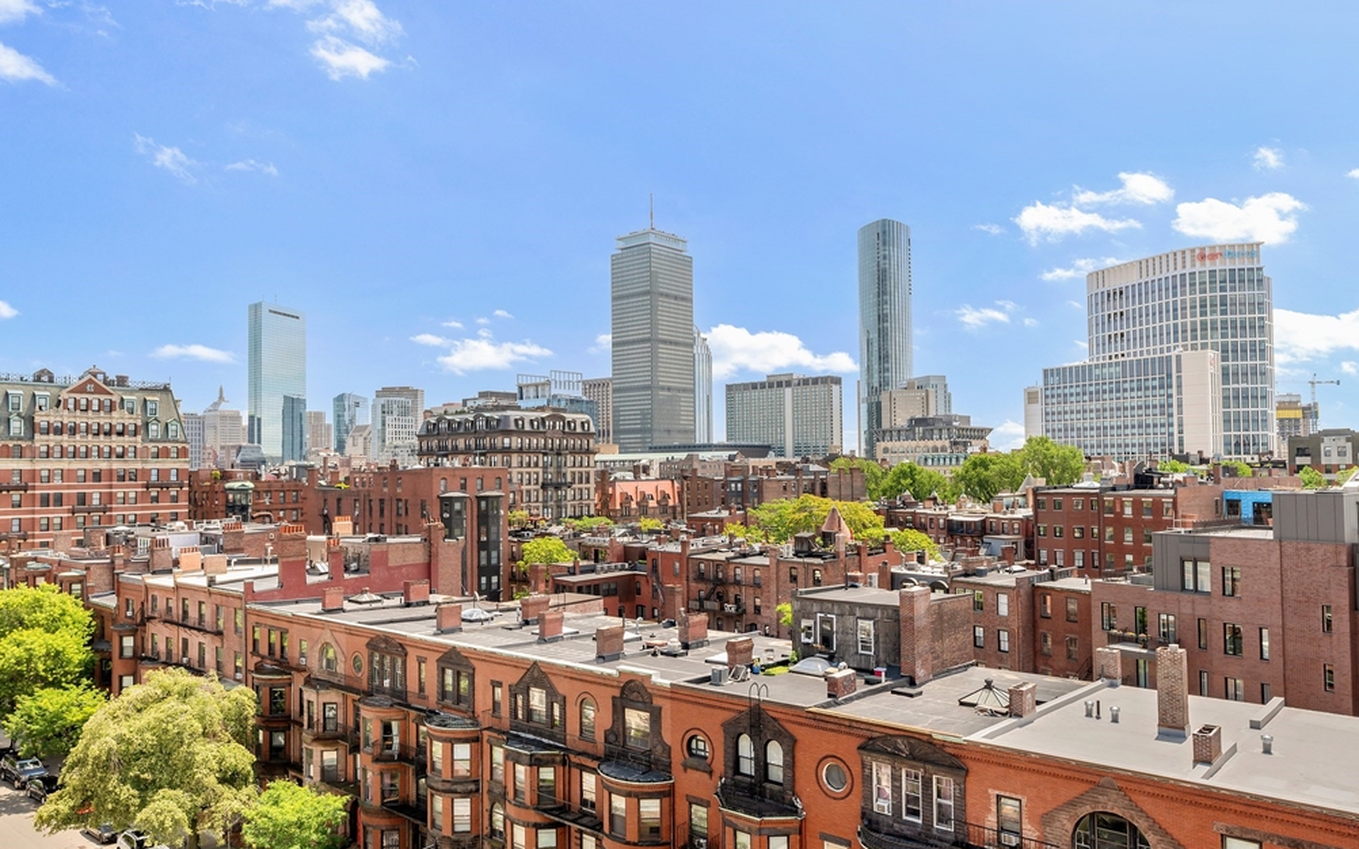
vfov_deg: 49.2
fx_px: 926
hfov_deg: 72.6
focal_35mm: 25
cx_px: 688
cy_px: 444
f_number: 9
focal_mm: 24
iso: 320
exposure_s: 1/160
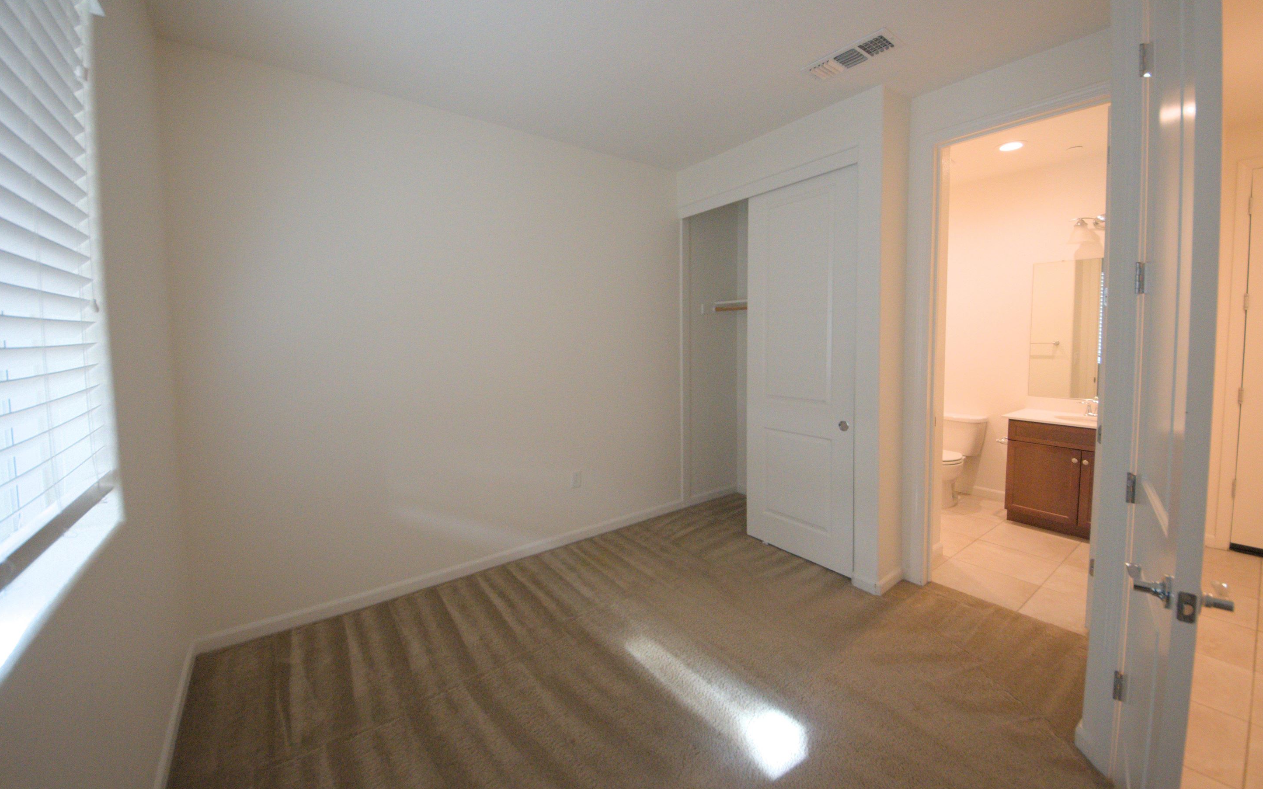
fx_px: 447
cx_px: 620
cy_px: 365
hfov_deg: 109.4
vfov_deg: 82.7
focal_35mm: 13
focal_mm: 8
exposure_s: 1/125
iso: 2000
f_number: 4.5
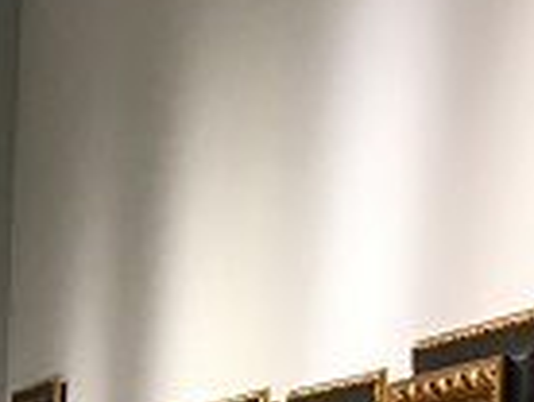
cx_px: -611
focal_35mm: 210
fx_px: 3245
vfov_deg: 6.7
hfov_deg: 8.8
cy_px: 1024
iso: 40
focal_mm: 4.15
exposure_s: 1/30
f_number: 2.2
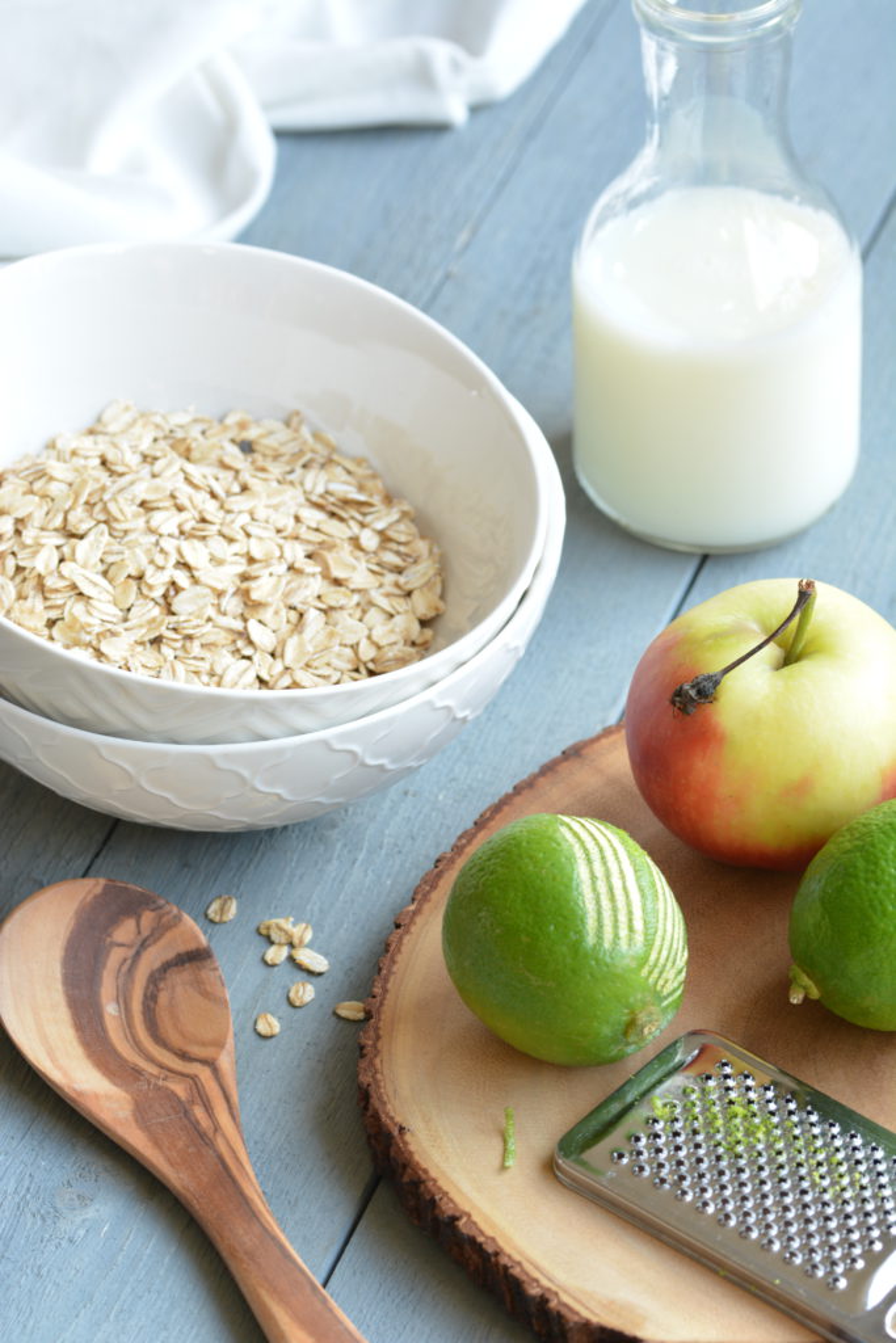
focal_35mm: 158
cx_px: 448
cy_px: 672
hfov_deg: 8.7
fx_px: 5878
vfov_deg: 13.0
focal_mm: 105
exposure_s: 1/10
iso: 200
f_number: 8
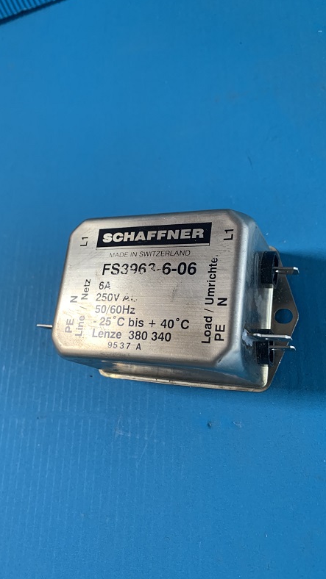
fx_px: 446
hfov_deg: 40.1
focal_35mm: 29
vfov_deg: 66.1
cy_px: 293
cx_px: 151
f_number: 1.8
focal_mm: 4.25
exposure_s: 1/60
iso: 160
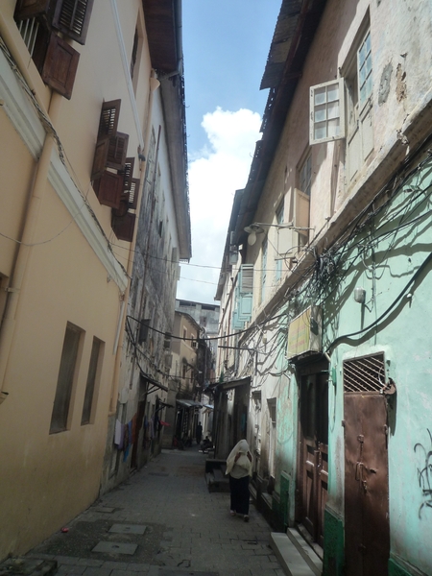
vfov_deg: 69.4
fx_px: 416
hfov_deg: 54.9
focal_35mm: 25
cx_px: 216
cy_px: 288
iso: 160
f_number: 4
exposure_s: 1/640
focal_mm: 4.4
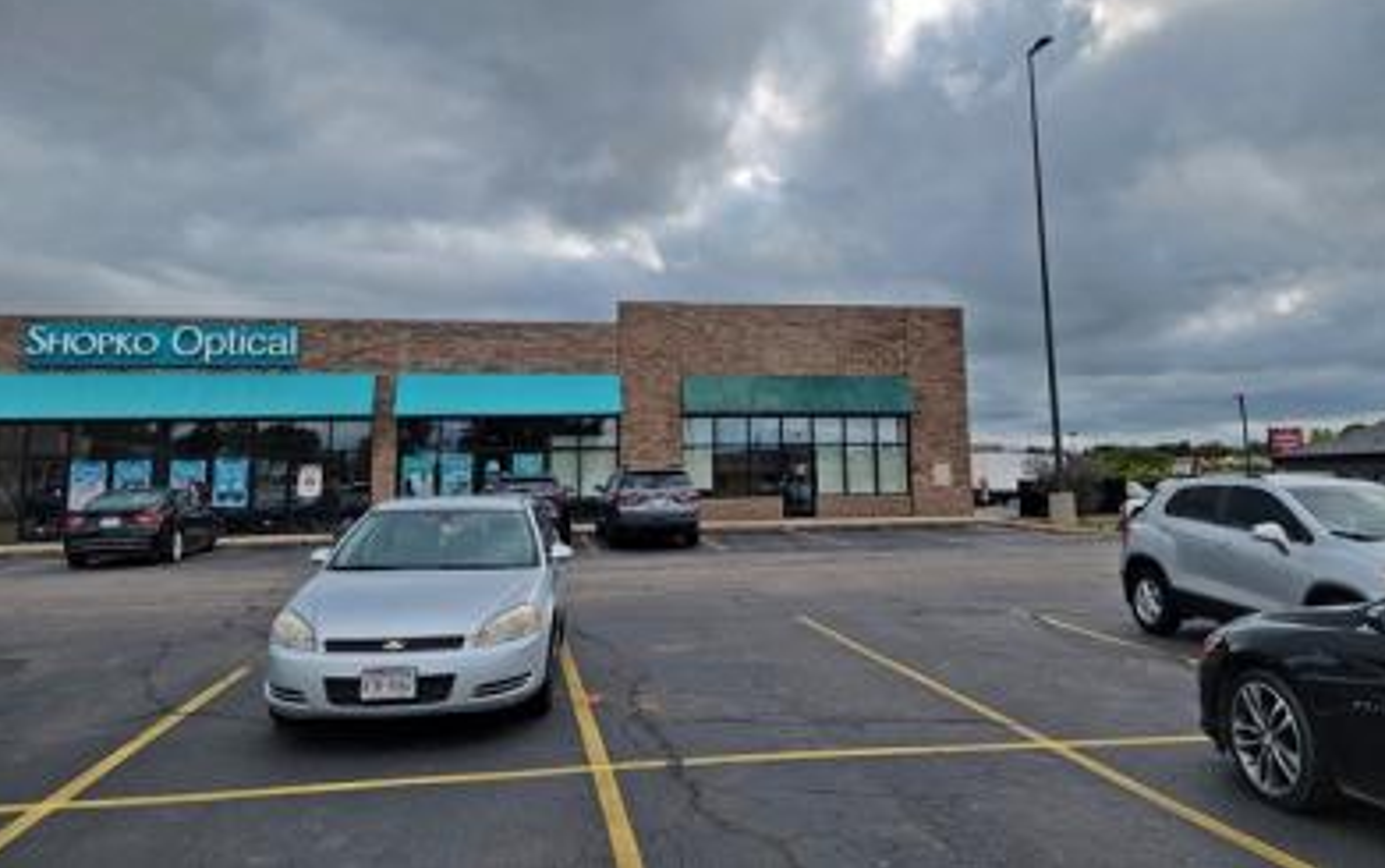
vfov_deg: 47.4
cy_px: 340
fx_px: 982
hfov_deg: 70.4
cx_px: 694
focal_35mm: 26
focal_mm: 6.7
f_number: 1.8
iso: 16
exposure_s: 1/794
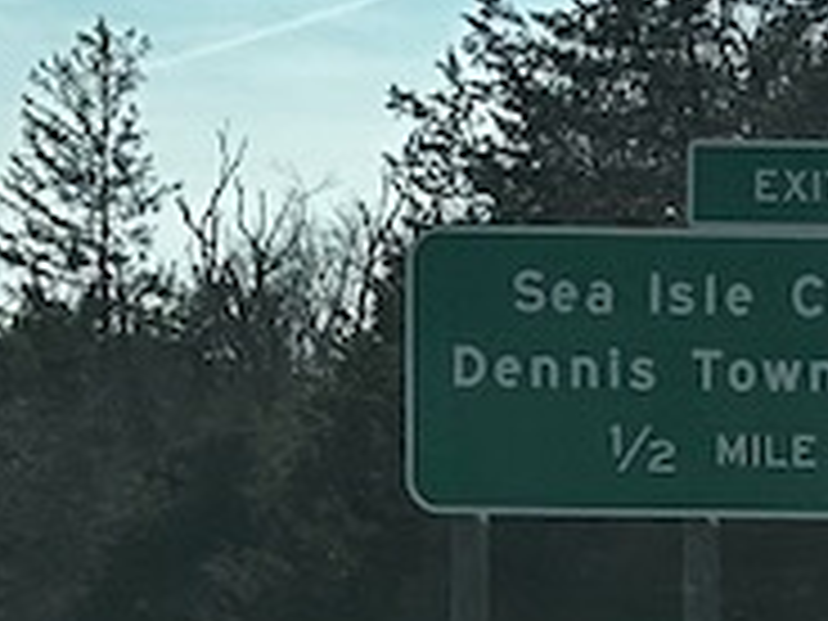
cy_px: 400
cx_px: -320
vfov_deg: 8.9
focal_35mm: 167
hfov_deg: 11.5
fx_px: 3995
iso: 80
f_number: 1.78
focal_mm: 6.86
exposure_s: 1/7576
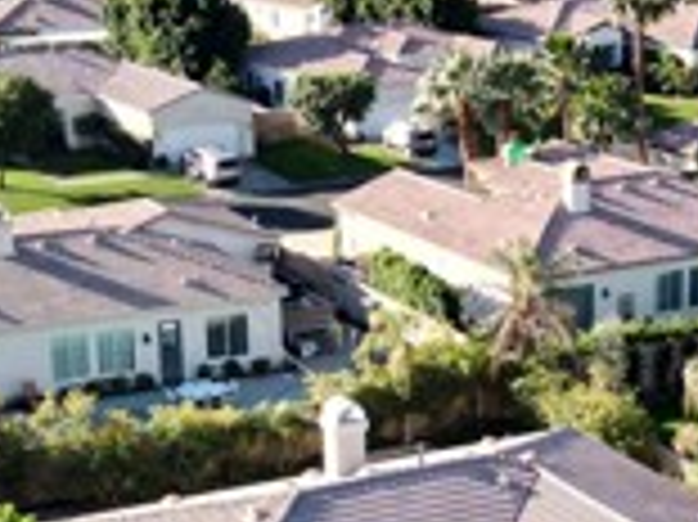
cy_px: 454
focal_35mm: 99
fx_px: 1995
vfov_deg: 14.8
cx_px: 540
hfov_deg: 19.7
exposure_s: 1/200
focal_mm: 6.72
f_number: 1.7
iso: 100
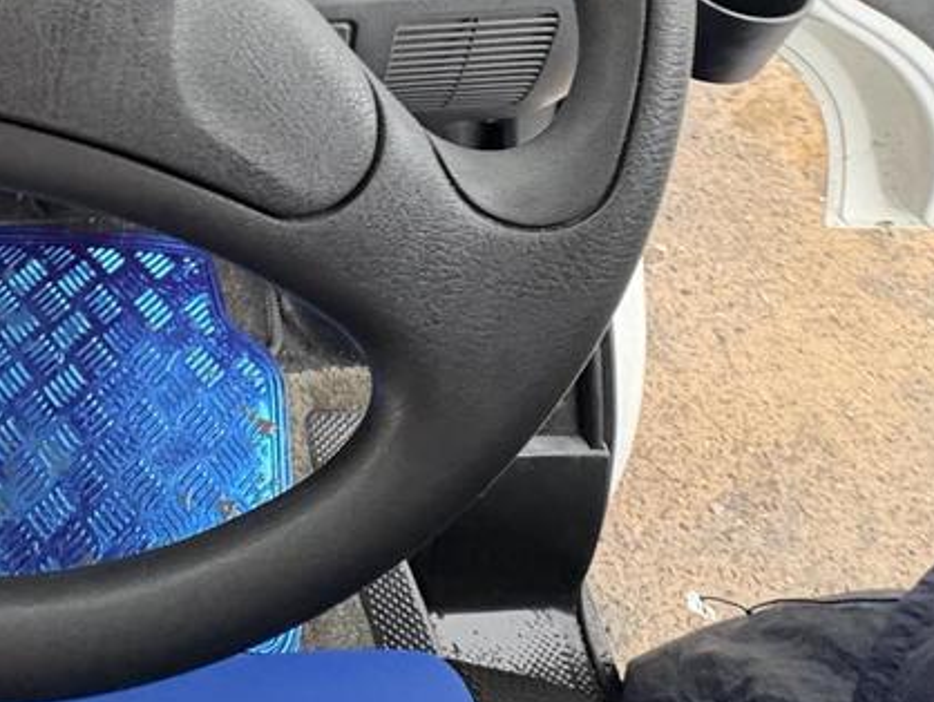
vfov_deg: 41.2
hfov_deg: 54.3
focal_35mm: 30
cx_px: 141
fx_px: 810
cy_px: 11
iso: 800
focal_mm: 2.22
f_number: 2.2
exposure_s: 1/52
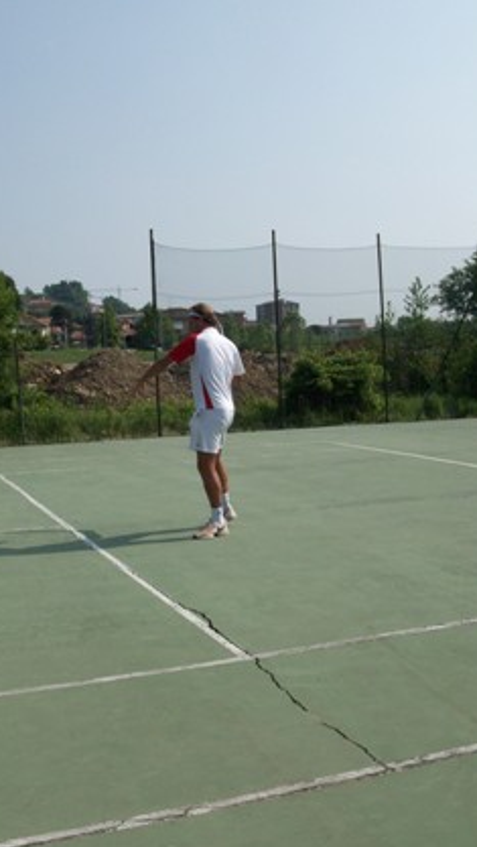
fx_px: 898
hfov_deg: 29.6
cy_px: 416
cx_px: 166
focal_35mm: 40
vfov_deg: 50.5
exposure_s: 1/524
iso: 64
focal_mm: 5.7
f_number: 5.5
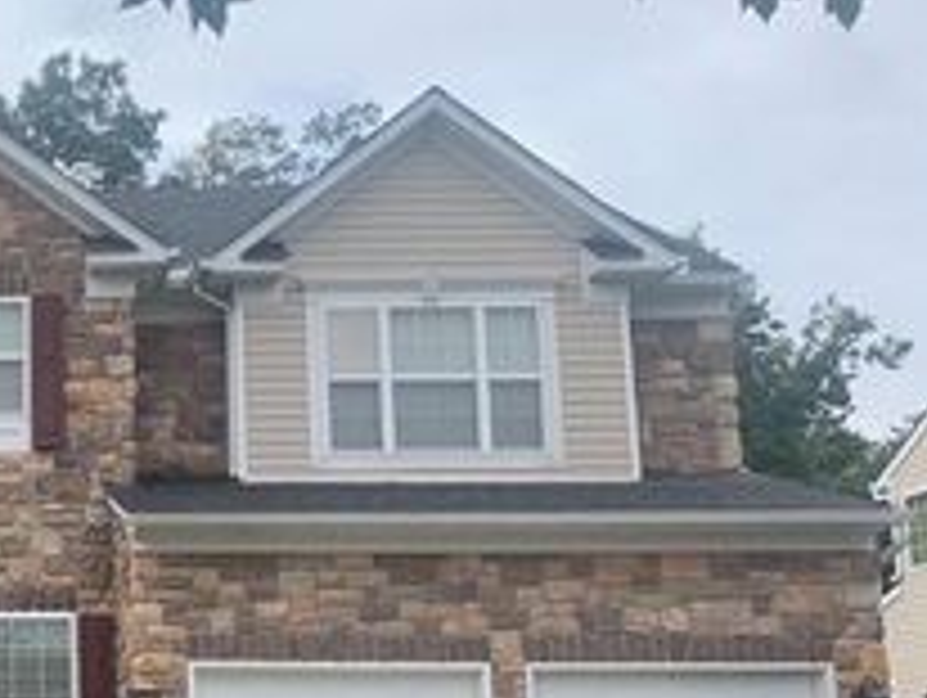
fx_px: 1689
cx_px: -194
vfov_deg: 23.0
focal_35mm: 63
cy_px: 552
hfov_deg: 27.0
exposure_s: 1/796
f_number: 1.8
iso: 25
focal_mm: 4.25
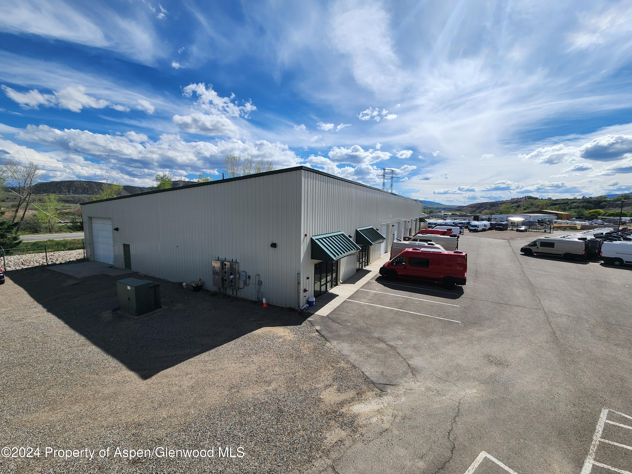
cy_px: 237
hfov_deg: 106.2
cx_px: 316
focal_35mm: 13
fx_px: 237
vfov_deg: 89.9
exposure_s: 1/3559
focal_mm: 2.2
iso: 50
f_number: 2.2
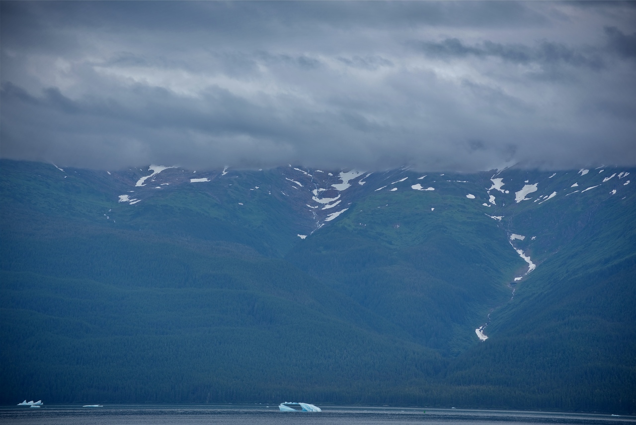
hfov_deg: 15.2
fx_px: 2385
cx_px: 318
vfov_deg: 10.2
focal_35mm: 135
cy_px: 212
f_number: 6.3
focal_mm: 135
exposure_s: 1/320
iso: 100
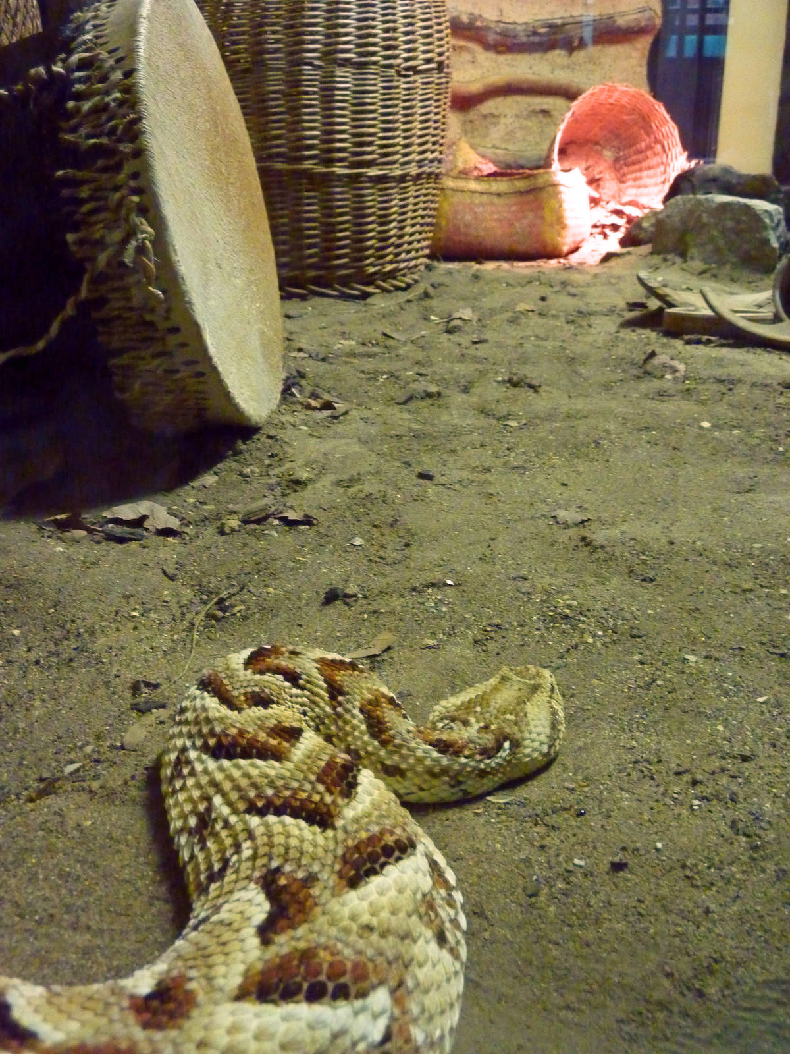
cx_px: 395
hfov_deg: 44.2
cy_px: 527
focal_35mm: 32
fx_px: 974
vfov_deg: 56.8
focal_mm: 5.3
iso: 800
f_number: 3.5
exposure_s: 1/8
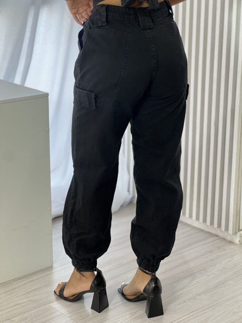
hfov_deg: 19.1
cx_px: 121
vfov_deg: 25.3
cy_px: 162
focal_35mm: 77
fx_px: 718
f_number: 2.8
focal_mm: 9
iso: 125
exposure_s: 1/120
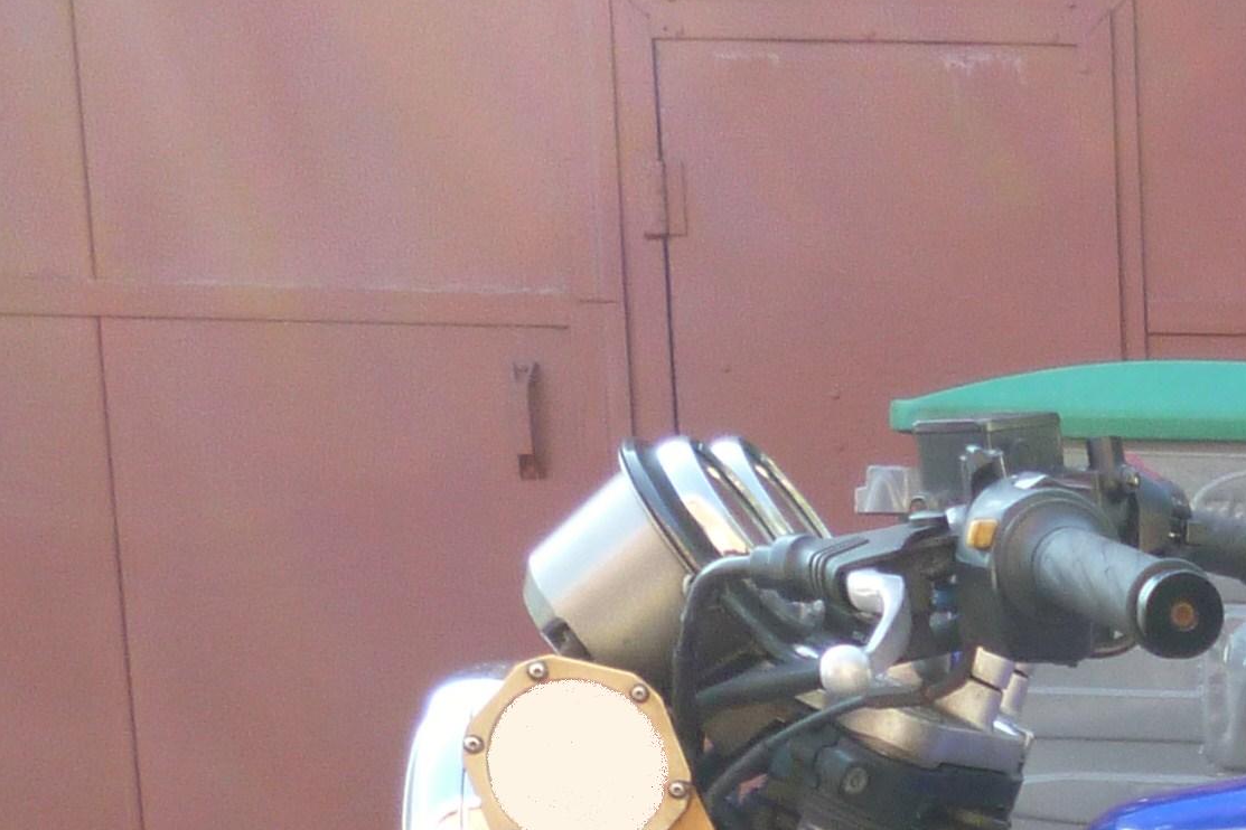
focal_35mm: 113
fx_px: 3911
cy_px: 1711
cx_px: 1950
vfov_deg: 10.9
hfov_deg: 16.3
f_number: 3.1
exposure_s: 1/80
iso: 100
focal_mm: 5
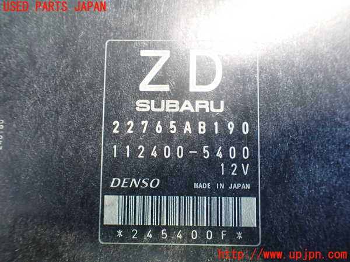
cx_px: 175
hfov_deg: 60.0
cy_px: 131
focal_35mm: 30
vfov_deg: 46.8
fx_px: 303
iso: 1000
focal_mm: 5.4
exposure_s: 1/30
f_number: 2.3
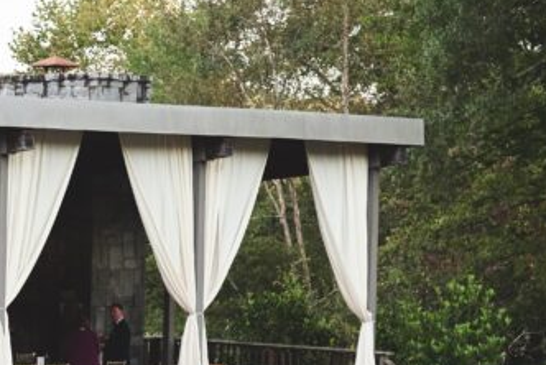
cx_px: -171
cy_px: 289
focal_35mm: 154
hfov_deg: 12.9
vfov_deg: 8.9
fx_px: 2338
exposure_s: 1/3200
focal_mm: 50
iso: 1250
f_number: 3.2
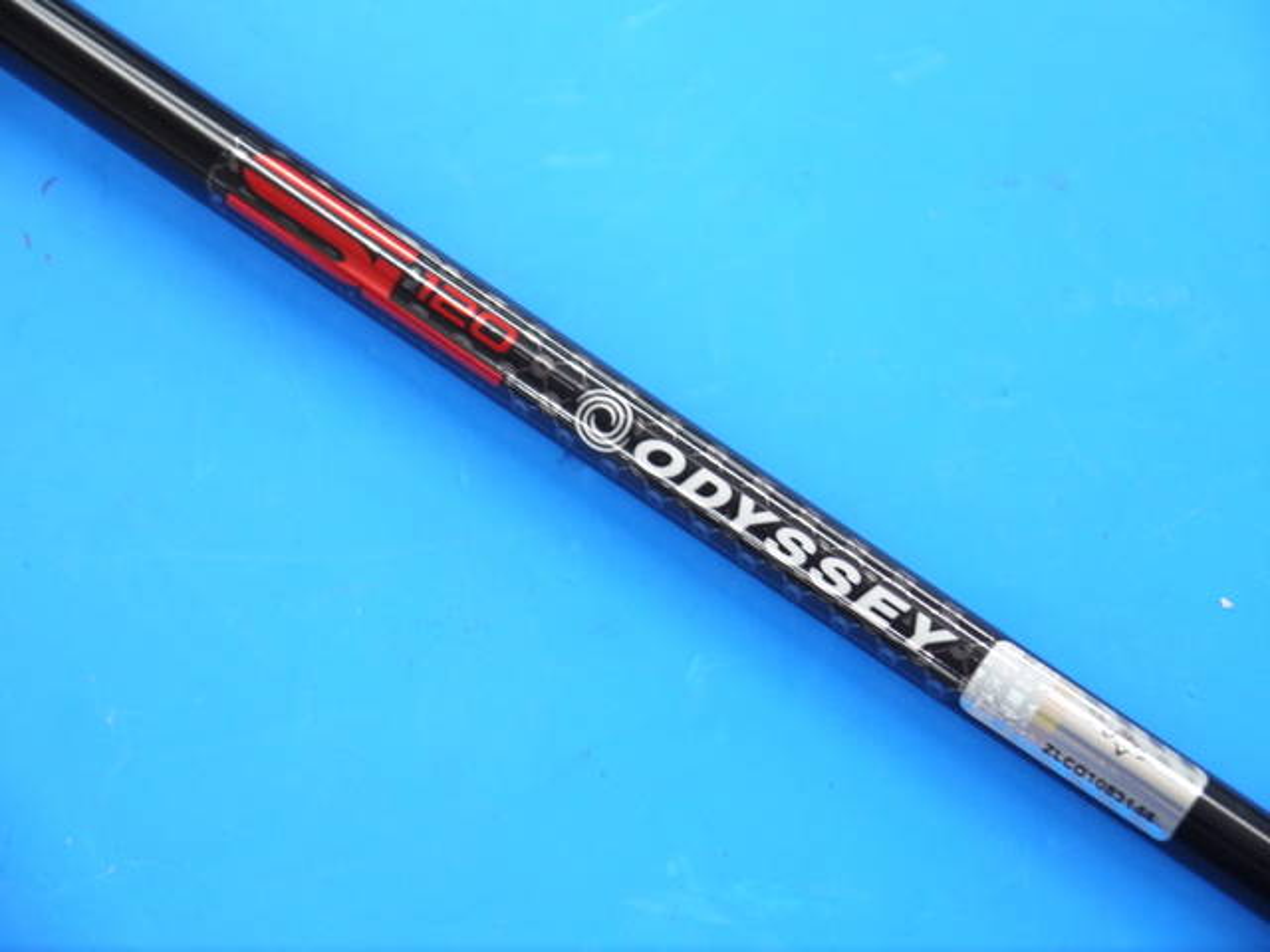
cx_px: 635
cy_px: 476
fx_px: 3082
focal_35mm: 84
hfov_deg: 23.3
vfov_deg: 17.6
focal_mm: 42
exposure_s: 1/100
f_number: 5.6
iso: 800
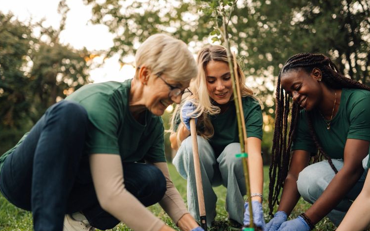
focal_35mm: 38
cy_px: 129
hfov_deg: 51.6
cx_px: 182
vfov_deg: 33.5
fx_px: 383
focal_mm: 35
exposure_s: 1/500
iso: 800
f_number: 1.4
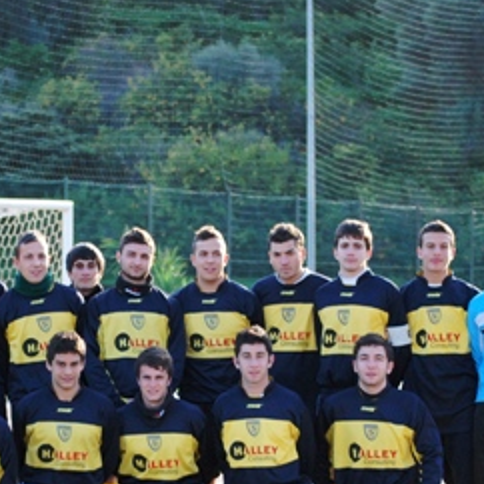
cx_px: 144
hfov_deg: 9.7
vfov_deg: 9.7
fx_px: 2849
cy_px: 391
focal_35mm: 180
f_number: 4
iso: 450
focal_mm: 55
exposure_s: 1/500
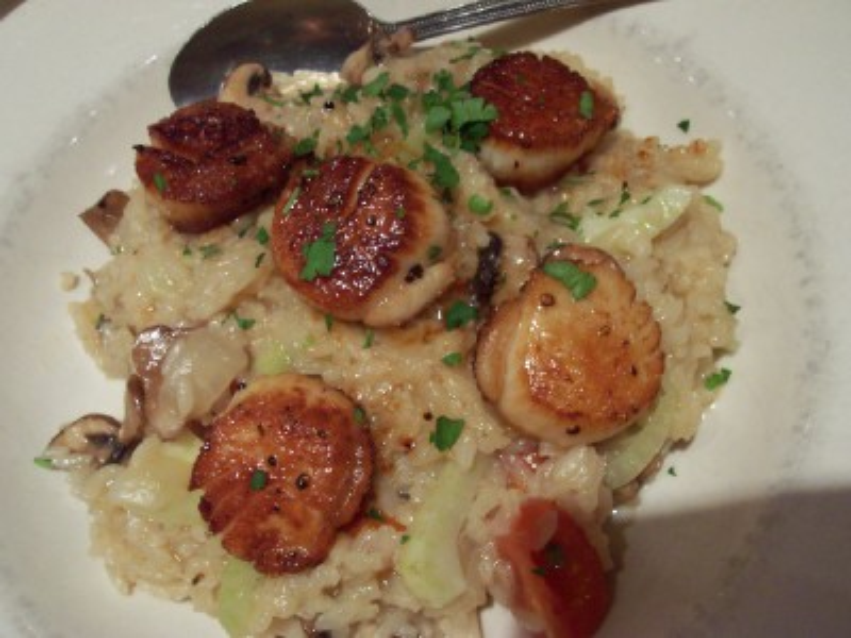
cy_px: 319
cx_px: 426
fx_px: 910
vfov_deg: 38.7
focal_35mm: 37
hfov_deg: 50.1
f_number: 2.8
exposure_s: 1/8
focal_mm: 5.6
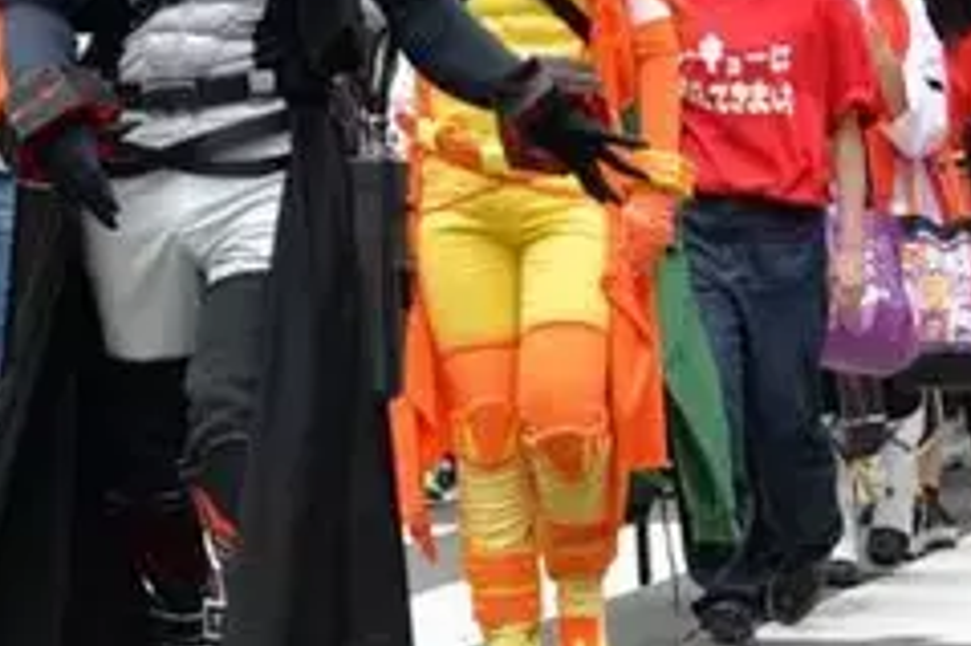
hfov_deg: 10.0
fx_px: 5552
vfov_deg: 6.6
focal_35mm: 206
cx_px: 553
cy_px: 114
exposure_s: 1/400
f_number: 8
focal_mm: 82
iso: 1250
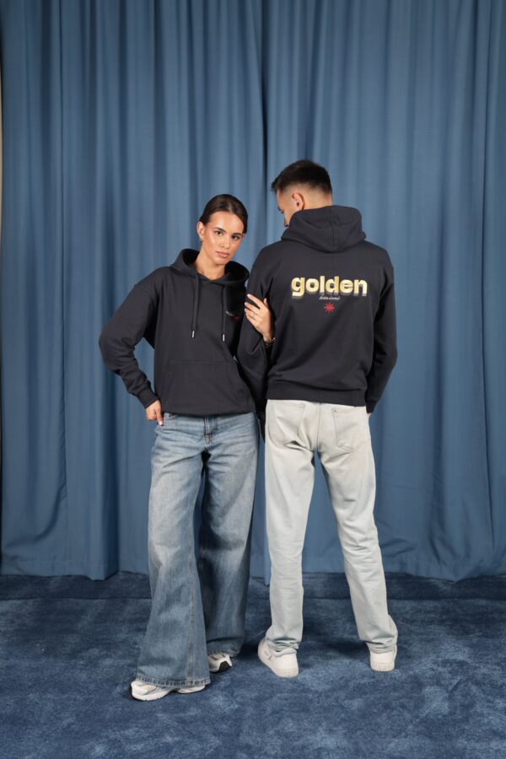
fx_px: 907
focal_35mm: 43
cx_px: 253
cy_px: 380
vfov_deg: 45.4
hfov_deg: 31.2
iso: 160
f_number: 2.8
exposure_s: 1/200
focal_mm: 43
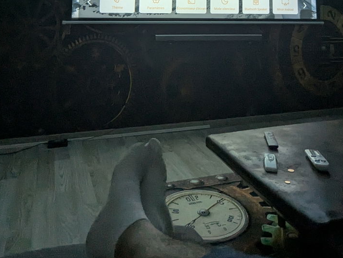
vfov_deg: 34.5
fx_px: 357
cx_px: 180
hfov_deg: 51.3
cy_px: -24
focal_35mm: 36
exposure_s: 1/23.6
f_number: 2.2
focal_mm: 2.35
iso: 274
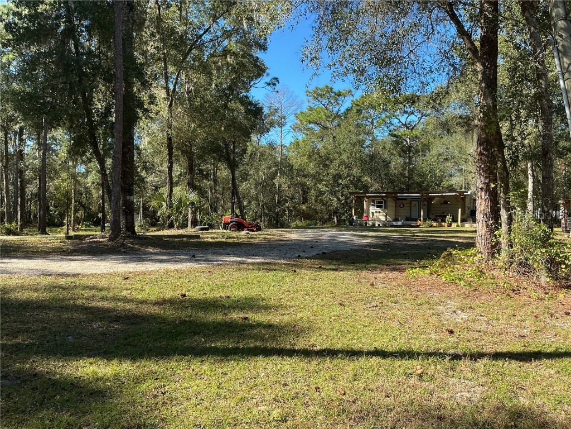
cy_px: 214
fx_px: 478
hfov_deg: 61.7
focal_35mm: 29
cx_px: 286
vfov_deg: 48.2
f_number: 1.8
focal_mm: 3
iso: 25
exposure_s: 1/580
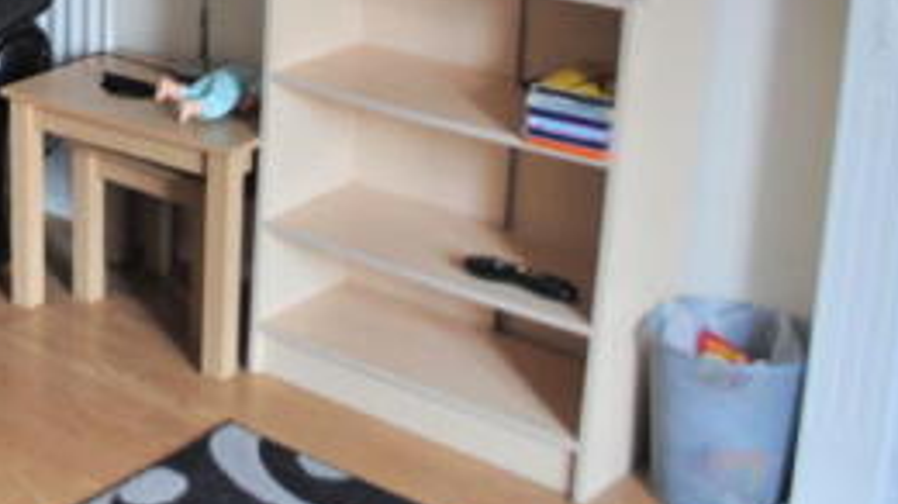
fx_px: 1690
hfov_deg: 26.6
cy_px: -47
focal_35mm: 71
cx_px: -164
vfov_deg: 16.5
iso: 100
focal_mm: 18
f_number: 3.5
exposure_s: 1/8
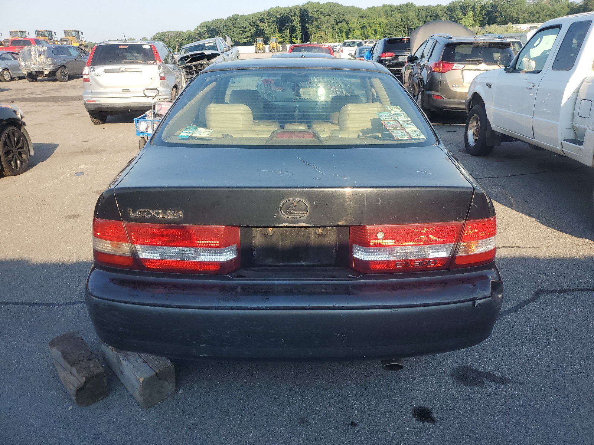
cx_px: 297
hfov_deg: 67.3
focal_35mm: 26
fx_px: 446
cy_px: 222
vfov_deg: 53.1
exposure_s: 1/1250
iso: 50
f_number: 1.5
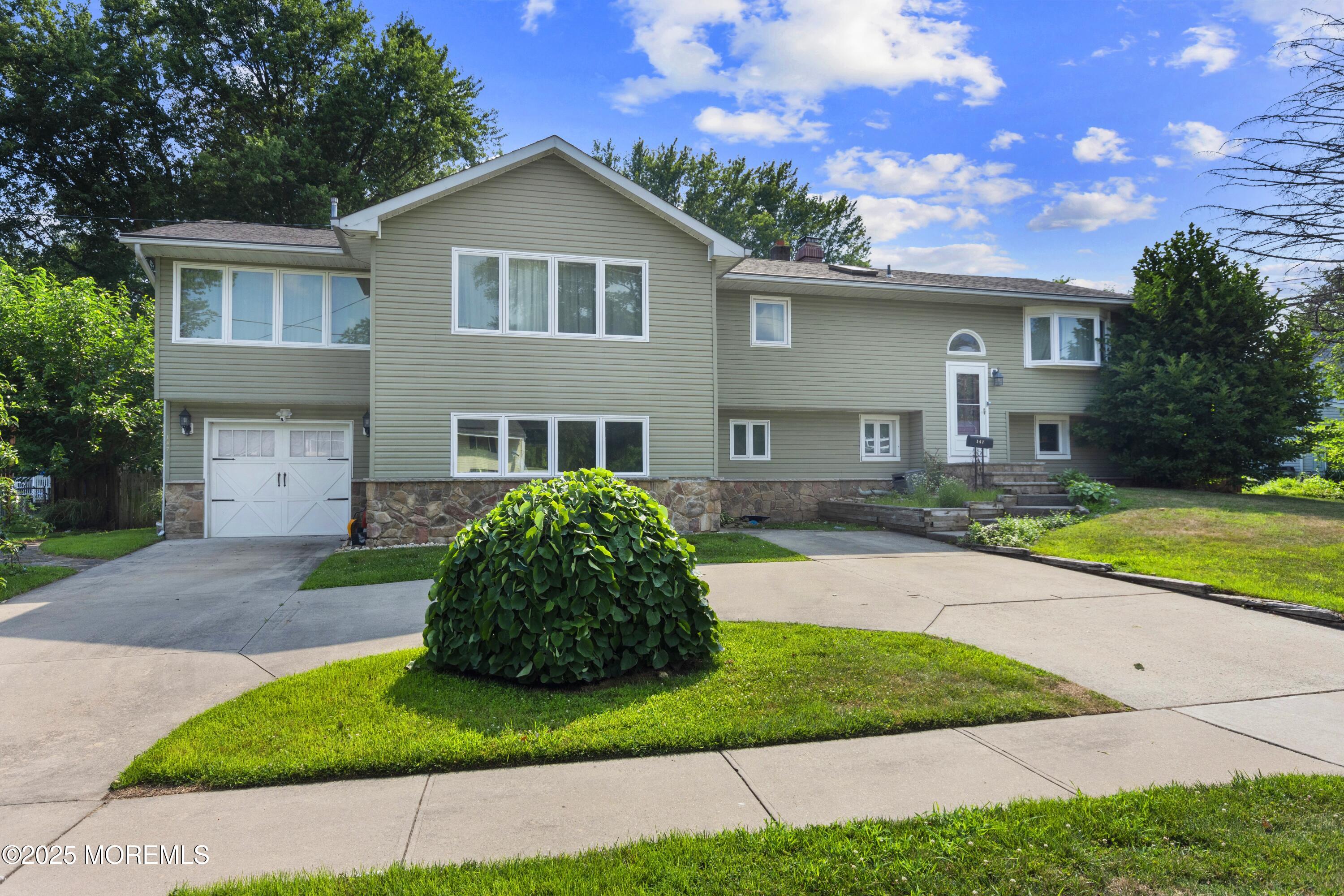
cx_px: 672
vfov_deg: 59.5
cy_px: 448
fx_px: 784
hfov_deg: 81.2
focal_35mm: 21
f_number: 8
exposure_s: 1/500
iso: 250
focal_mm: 14
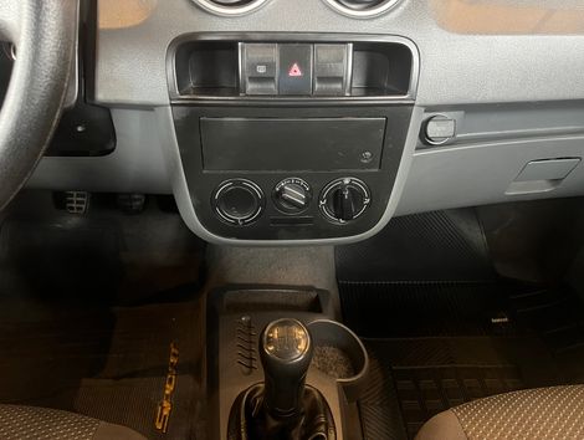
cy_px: 220
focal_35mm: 26
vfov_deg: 53.2
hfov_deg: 67.2
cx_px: 292
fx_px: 439
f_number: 1.5
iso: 800
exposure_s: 1/30
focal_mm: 5.7
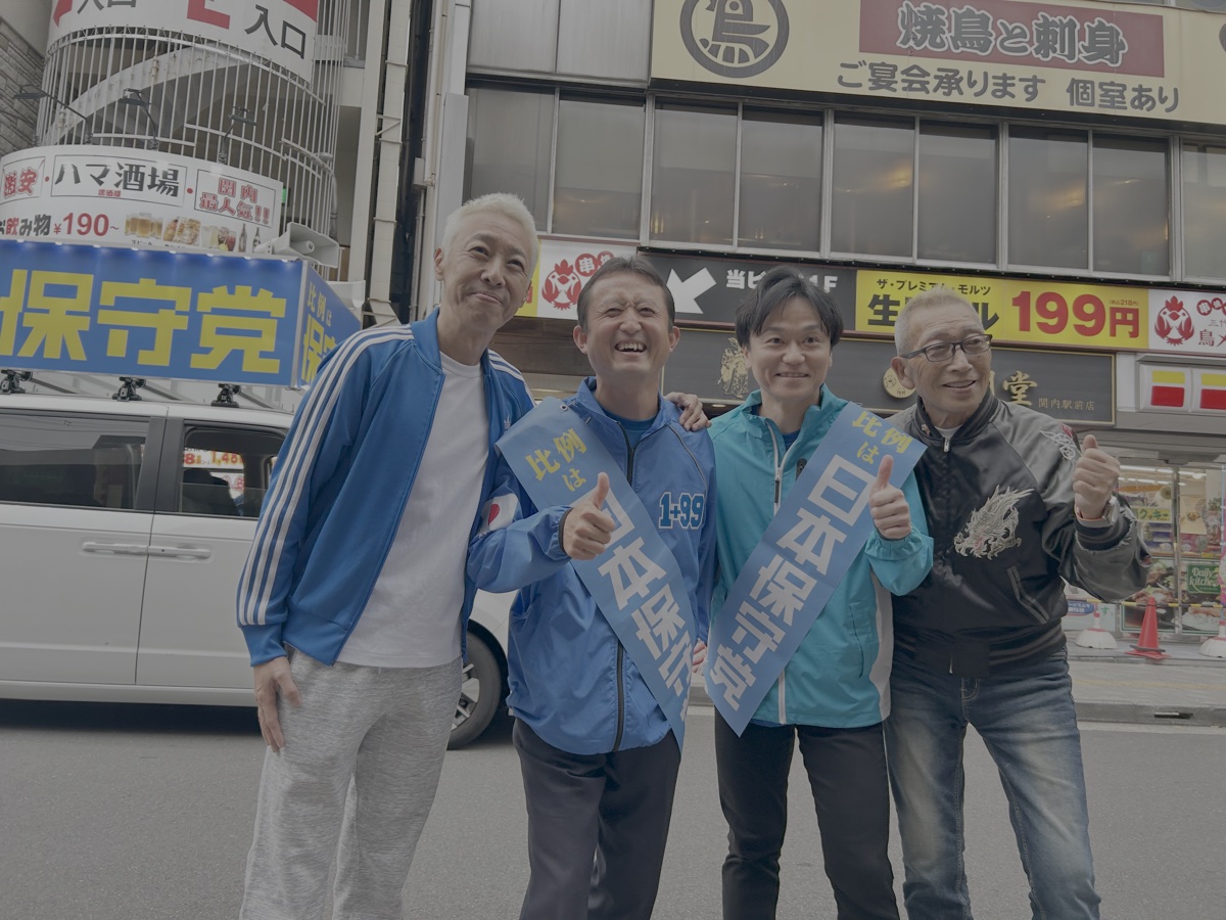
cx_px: 613
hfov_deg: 67.3
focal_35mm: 26
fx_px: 921
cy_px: 460
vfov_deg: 53.1
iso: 50
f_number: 1.5
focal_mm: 5.7
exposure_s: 1/100
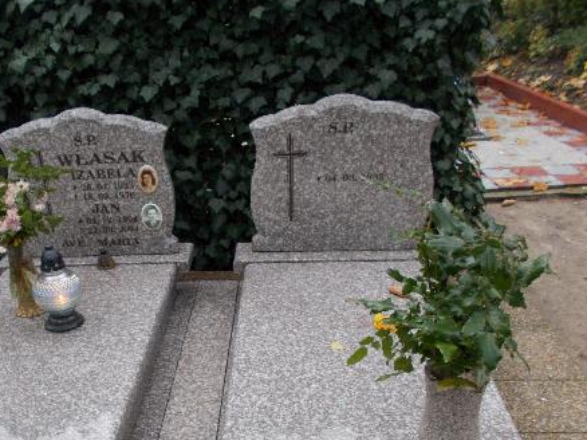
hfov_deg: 48.2
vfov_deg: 37.1
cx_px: 196
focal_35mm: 38
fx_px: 644
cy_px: 311
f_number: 3.2
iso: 125
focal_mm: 4.6
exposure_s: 1/25
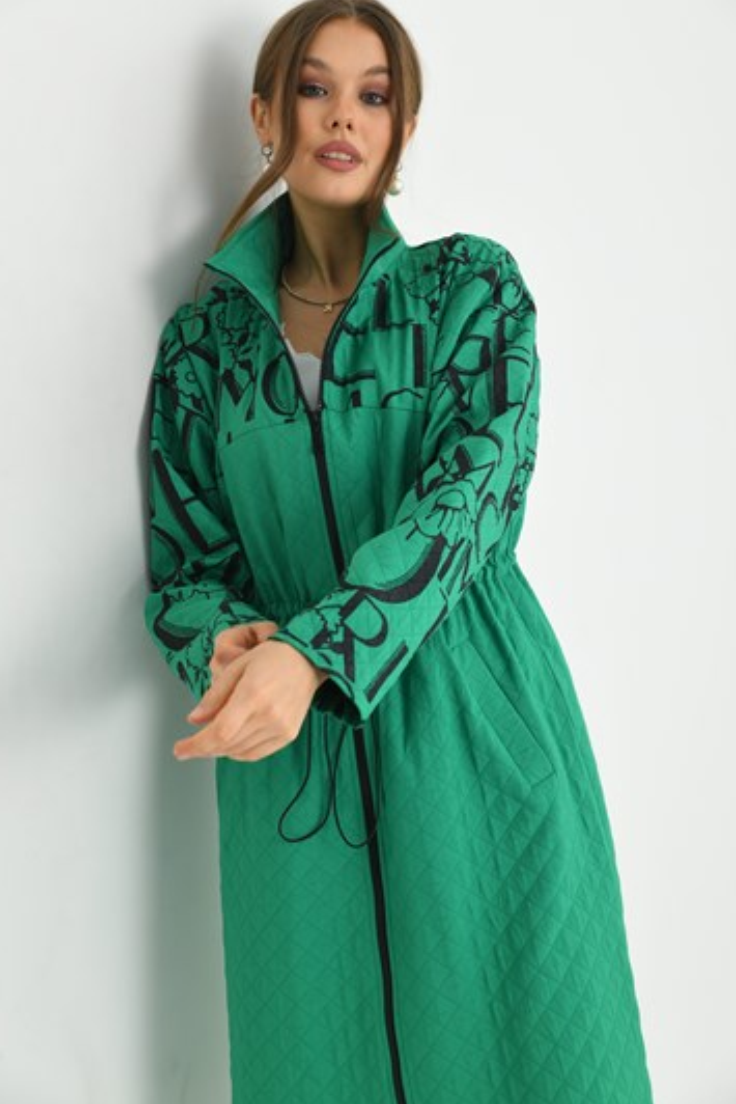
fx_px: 1839
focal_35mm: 60
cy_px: 542
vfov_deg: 33.4
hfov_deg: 22.6
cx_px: 369
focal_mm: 56
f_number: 5.6
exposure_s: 1/125
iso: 200
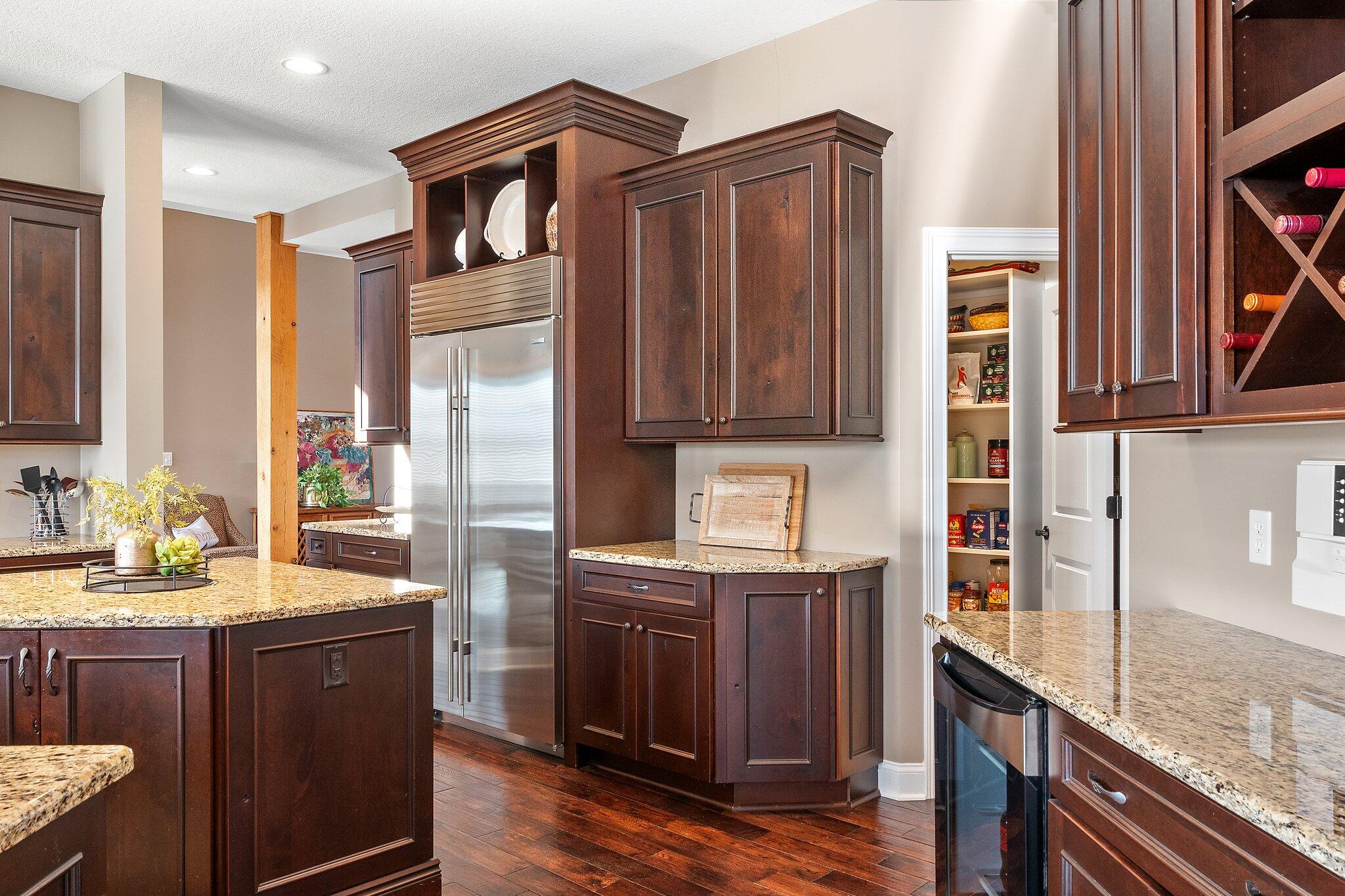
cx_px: 672
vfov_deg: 49.5
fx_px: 971
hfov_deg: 69.4
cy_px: 448
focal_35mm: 26
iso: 800
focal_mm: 17.4
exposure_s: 1/4
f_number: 10
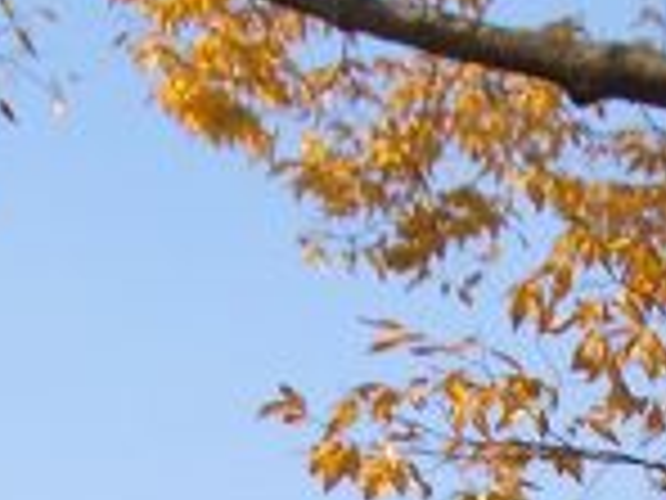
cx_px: 1044
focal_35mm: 154
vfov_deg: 9.1
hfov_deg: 12.1
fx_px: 2963
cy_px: 980
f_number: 4.3
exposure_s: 1/250
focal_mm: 5.8
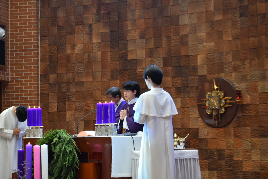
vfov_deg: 13.1
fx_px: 782
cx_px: 134
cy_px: 90
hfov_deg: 19.4
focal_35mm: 105
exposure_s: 1/60
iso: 800
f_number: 4.5
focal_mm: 70
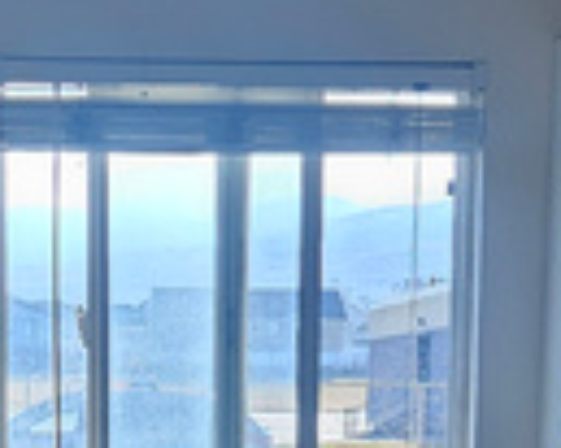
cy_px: 779
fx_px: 2223
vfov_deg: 10.8
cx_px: 165
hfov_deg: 14.3
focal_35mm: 134
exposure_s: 1/140
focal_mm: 5.4
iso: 25
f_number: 1.8
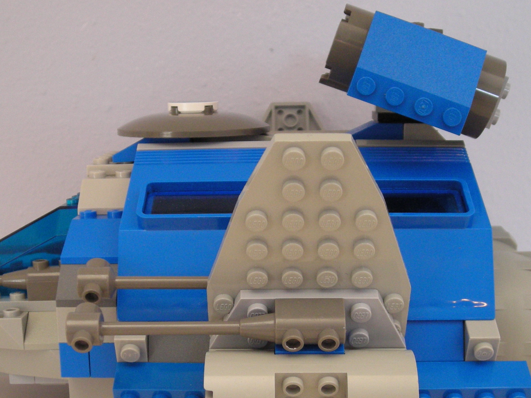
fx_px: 874
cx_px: 227
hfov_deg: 33.7
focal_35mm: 57
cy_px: 276
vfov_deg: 25.5
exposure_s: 1/11
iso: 200
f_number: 3.2
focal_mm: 6.3
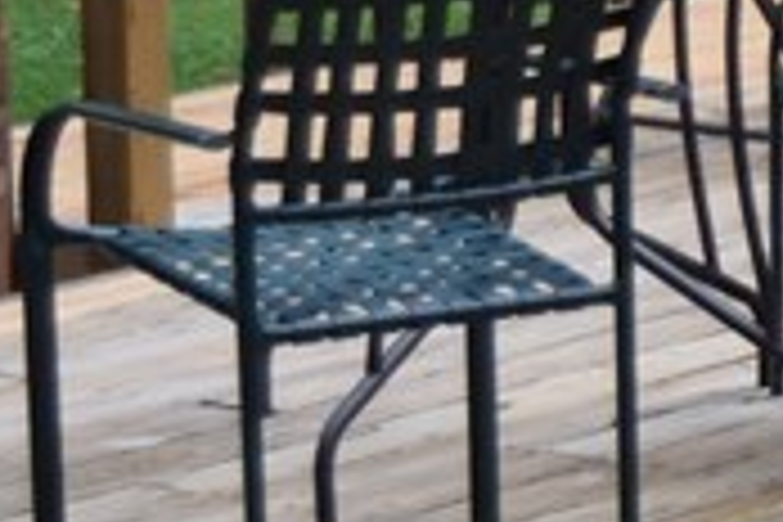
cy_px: 279
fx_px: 6938
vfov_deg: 4.3
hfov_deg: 6.2
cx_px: 1809
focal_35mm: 319
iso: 400
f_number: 5
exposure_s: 1/100
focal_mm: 34
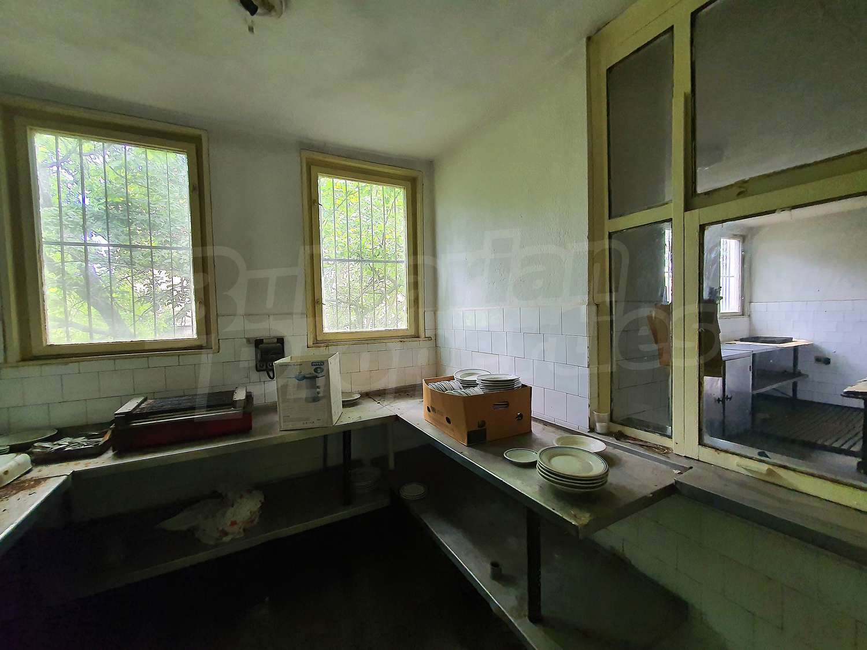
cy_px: 325
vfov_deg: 89.9
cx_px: 434
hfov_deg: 106.2
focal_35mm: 13
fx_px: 326
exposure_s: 1/50
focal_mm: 1.8
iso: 320
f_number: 2.2
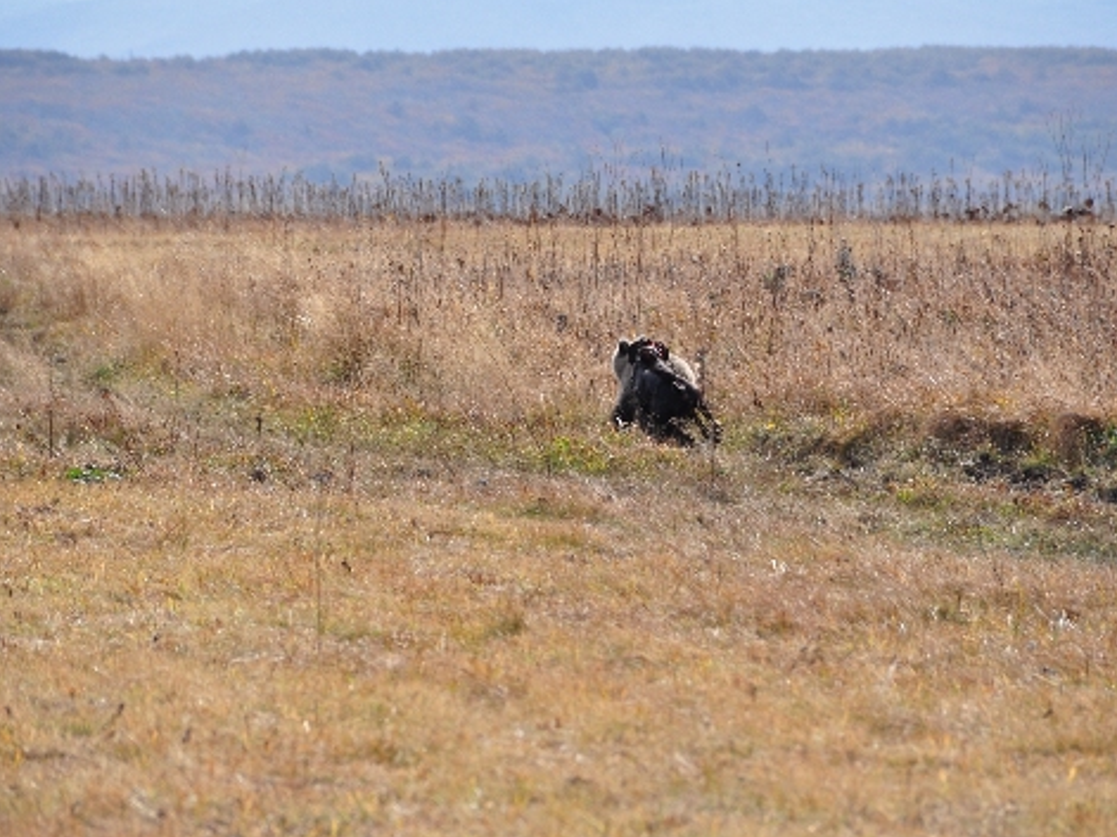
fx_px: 10581
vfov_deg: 4.5
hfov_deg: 6.0
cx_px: 550
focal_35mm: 328
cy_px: 417
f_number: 10
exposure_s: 1/320
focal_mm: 200
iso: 200
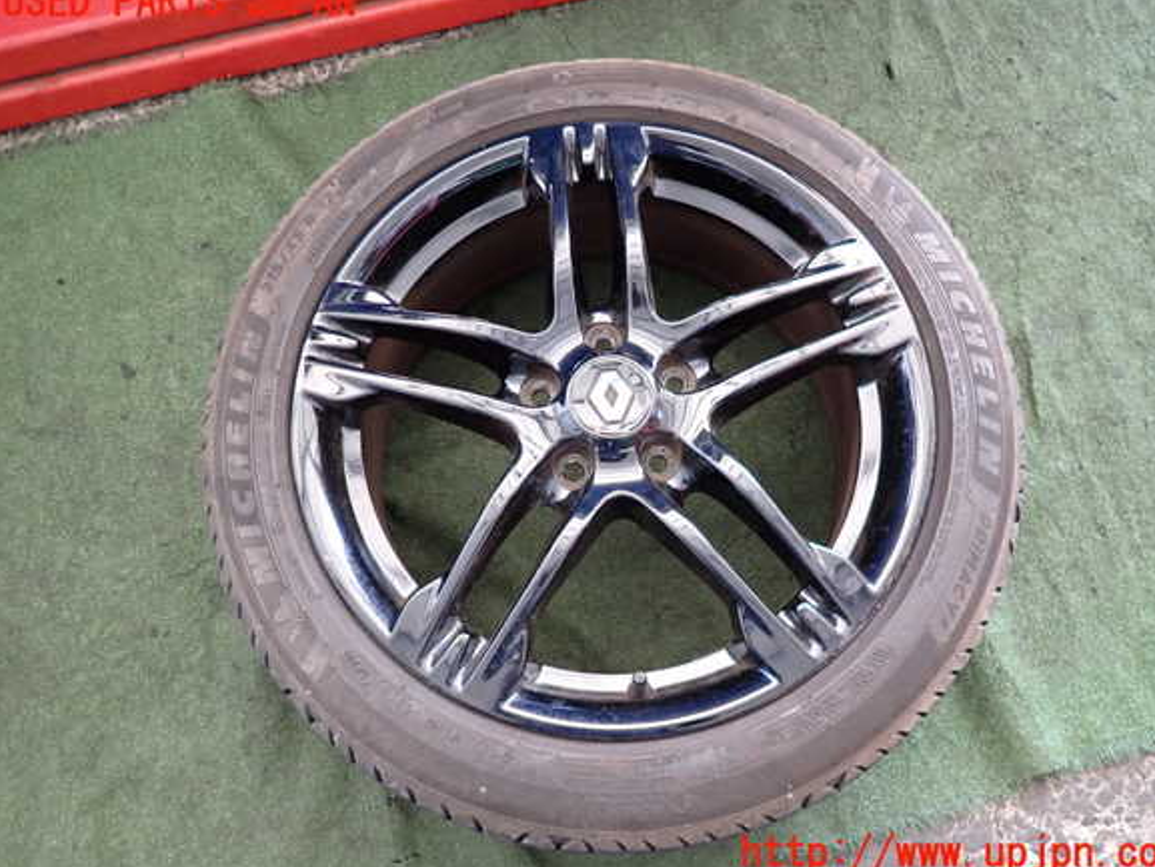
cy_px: 428
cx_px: 593
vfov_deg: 53.1
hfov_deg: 67.3
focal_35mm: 26
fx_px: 868
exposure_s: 1/30
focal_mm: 4.5
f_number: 2
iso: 320
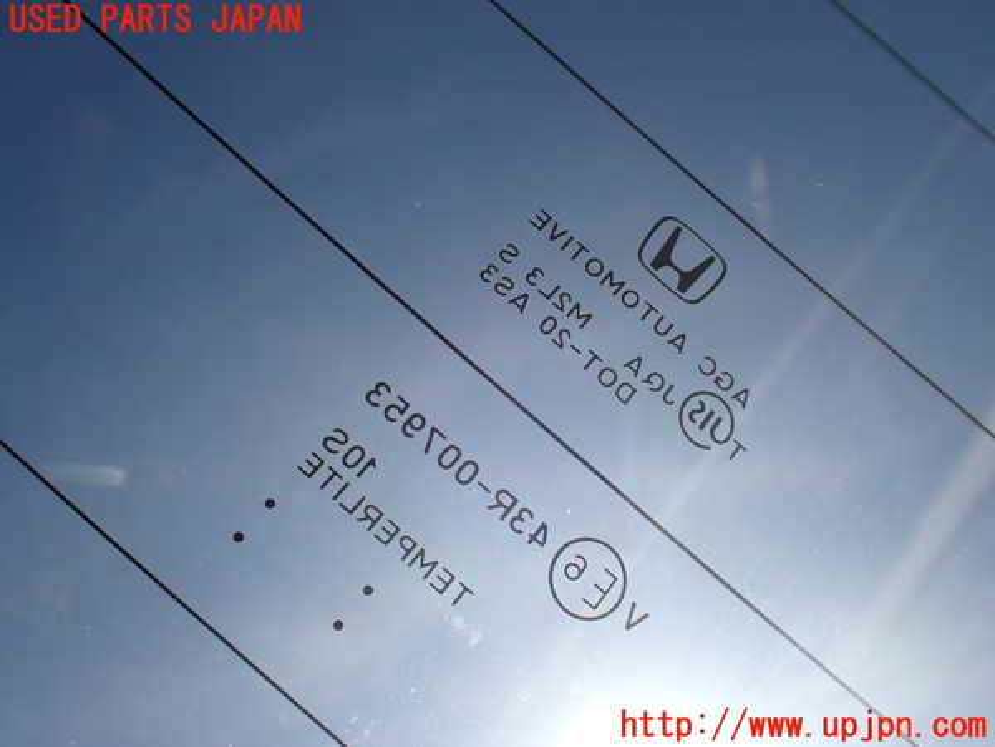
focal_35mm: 30
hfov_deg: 60.0
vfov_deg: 46.8
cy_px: 374
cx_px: 498
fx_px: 862
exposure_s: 1/800
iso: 100
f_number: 3.2
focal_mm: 5.4
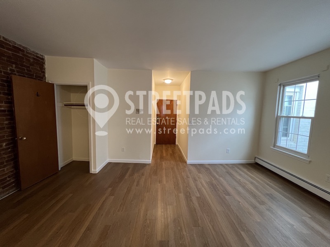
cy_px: 124
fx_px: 124
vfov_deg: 89.9
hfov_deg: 106.2
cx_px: 165
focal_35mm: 13
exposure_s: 1/60
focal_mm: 1.57
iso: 200
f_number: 1.8
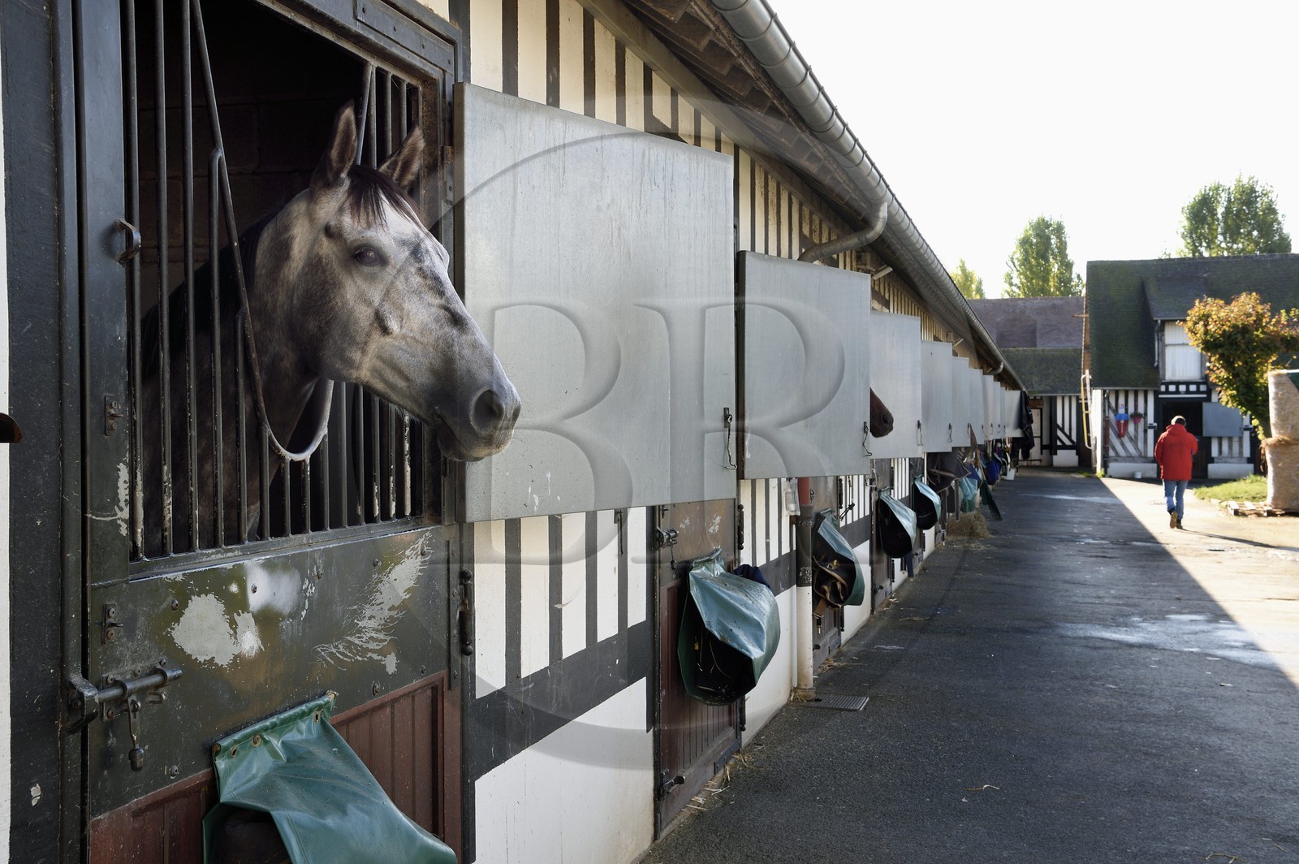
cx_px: 650
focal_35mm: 42
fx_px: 1514
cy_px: 432
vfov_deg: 31.8
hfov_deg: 46.4
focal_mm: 42
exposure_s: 1/60
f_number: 13
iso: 200
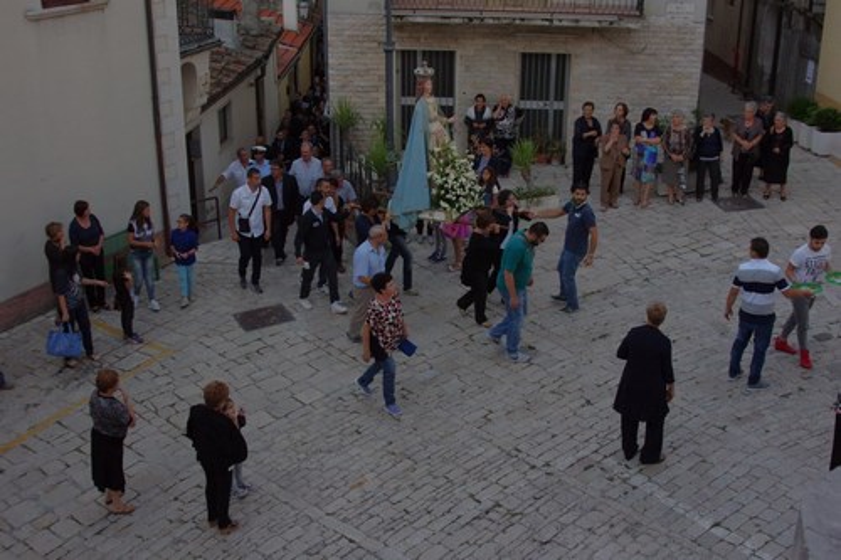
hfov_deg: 46.4
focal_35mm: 42
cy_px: 280
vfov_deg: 31.9
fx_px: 981
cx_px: 420
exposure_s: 1/200
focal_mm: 28
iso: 1600
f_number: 6.3
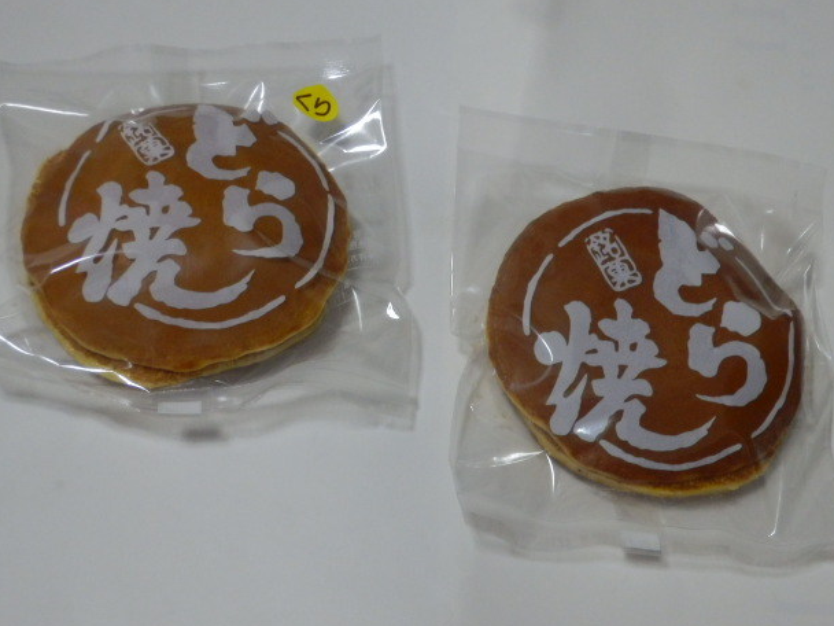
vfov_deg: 24.4
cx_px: 414
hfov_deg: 32.2
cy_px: 313
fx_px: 1446
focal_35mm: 60
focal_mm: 10
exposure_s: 1/60
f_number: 4.5
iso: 640
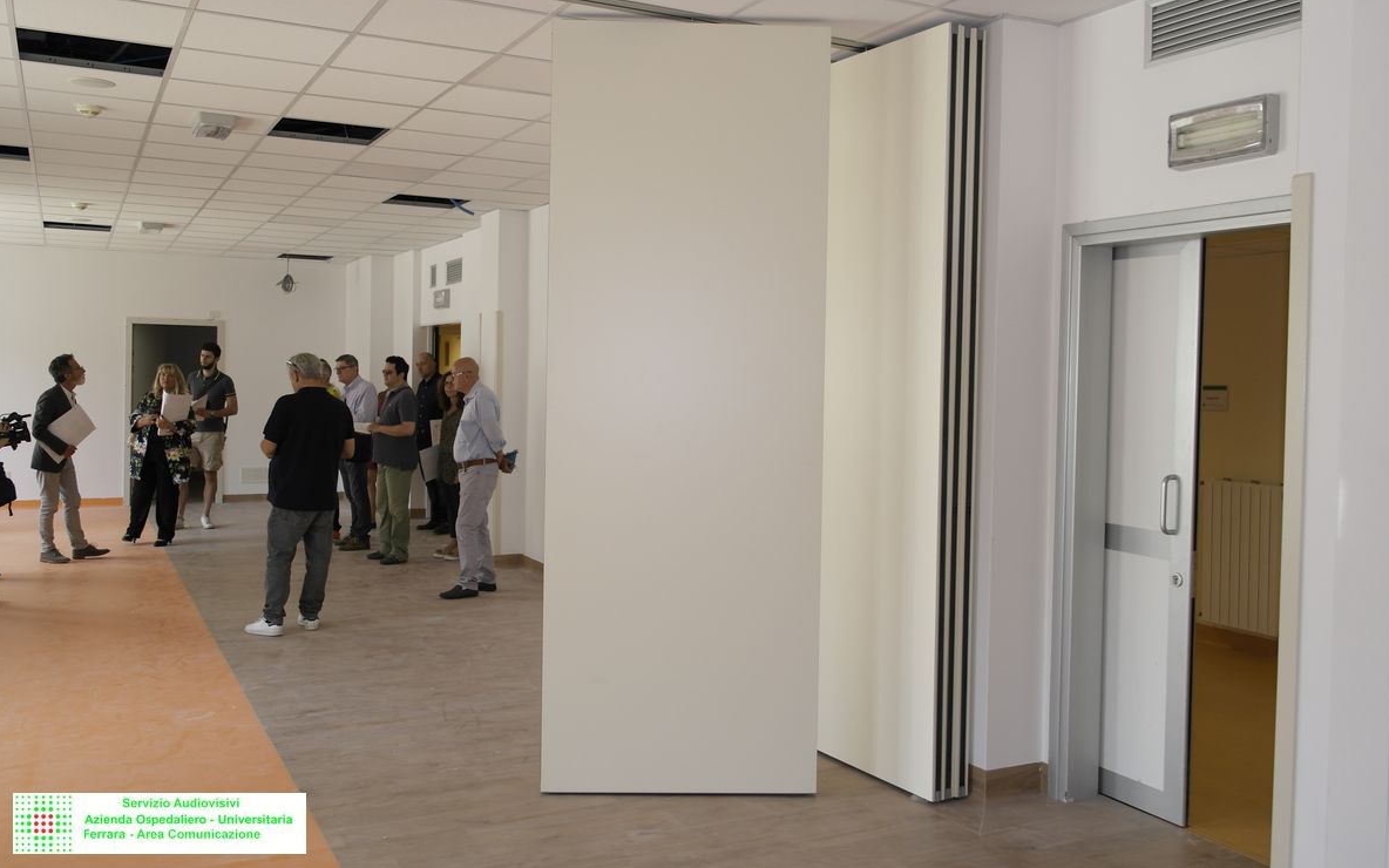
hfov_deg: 61.2
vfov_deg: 40.6
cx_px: 699
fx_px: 1173
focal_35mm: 31
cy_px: 402
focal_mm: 20
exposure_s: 1/80
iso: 200
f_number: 3.5
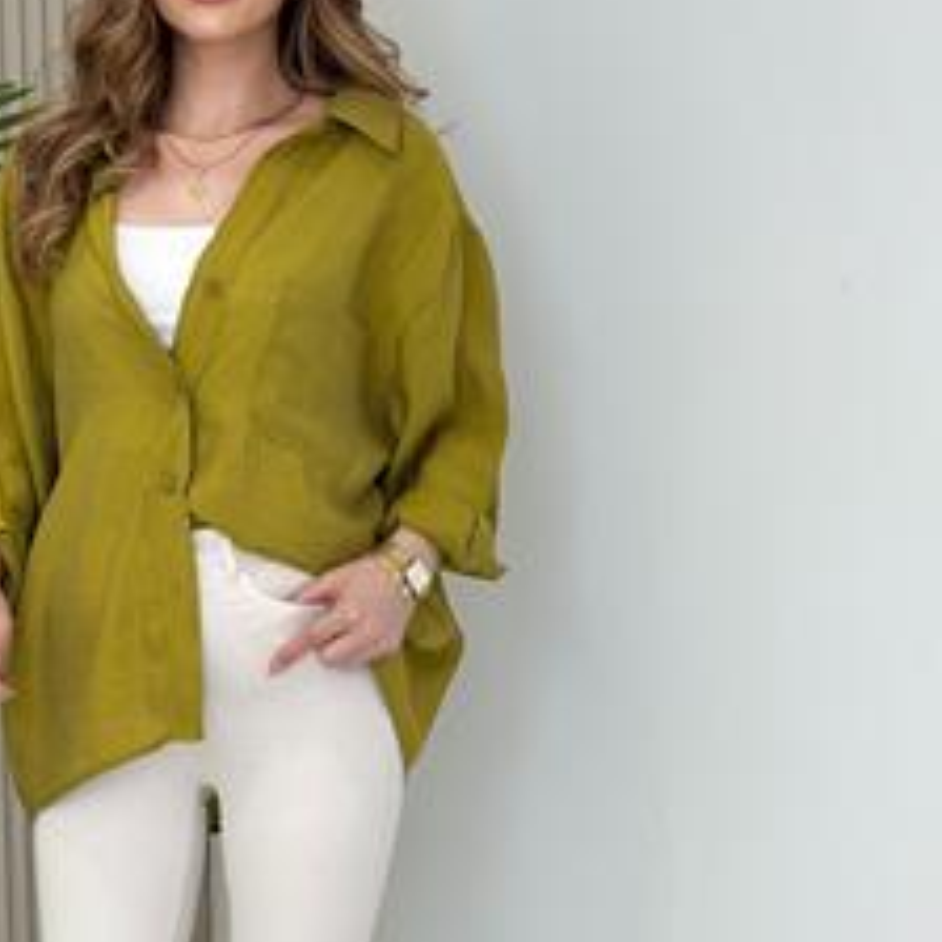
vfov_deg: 17.2
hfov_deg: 17.2
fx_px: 3110
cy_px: 616
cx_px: 269
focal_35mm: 101
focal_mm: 6.86
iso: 80
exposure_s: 1/384
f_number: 1.78
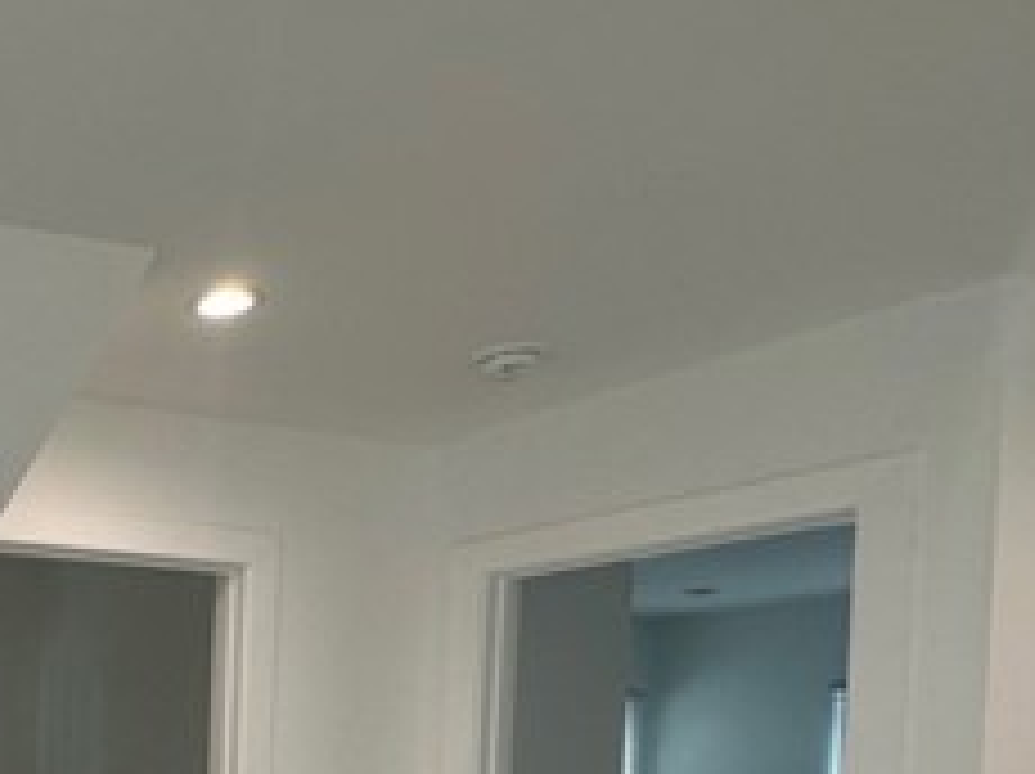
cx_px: -288
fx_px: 1165
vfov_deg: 33.0
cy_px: 810
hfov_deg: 34.7
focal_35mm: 39
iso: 125
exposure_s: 1/120
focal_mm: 2.22
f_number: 2.2
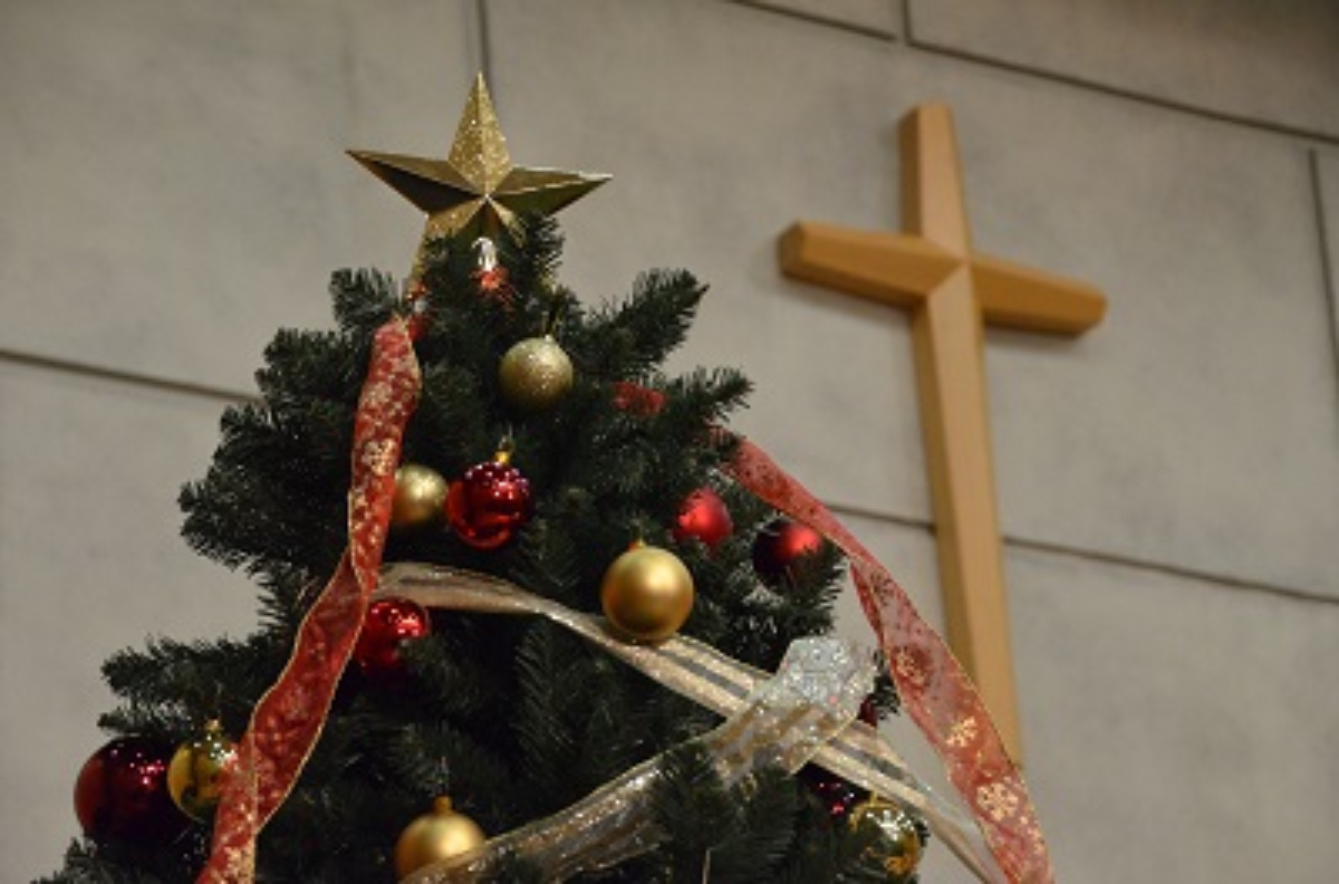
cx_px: 670
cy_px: 442
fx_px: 4727
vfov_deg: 10.7
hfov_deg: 16.1
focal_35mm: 128
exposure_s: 1/200
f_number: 5.6
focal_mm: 85
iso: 3200
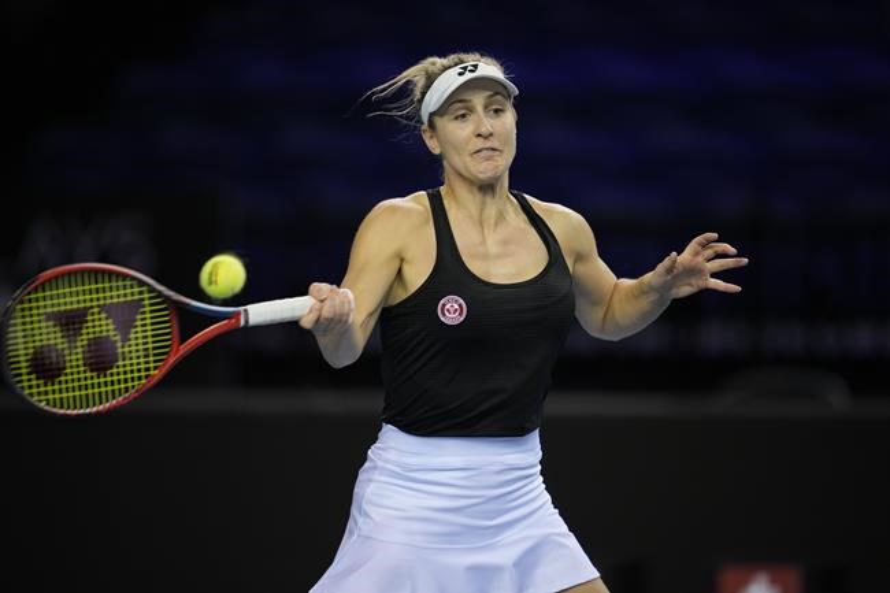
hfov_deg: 5.2
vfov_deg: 3.4
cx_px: 445
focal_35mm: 400
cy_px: 296
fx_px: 9886
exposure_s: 1/2000
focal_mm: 400
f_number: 2.8
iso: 2500
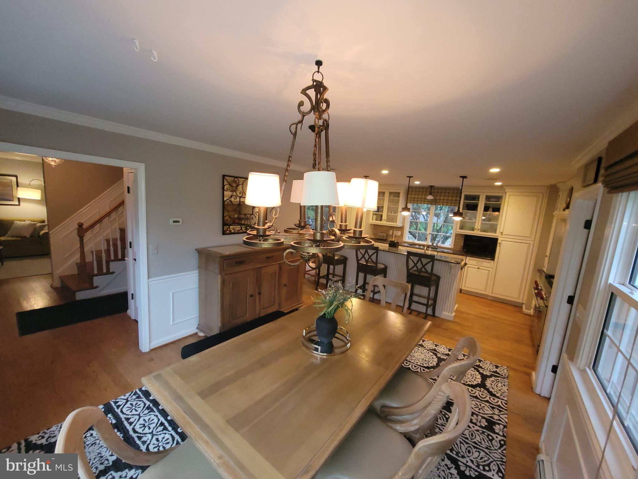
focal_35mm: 13
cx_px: 319
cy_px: 240
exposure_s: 1/40
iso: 320
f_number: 2.2
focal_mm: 2.2
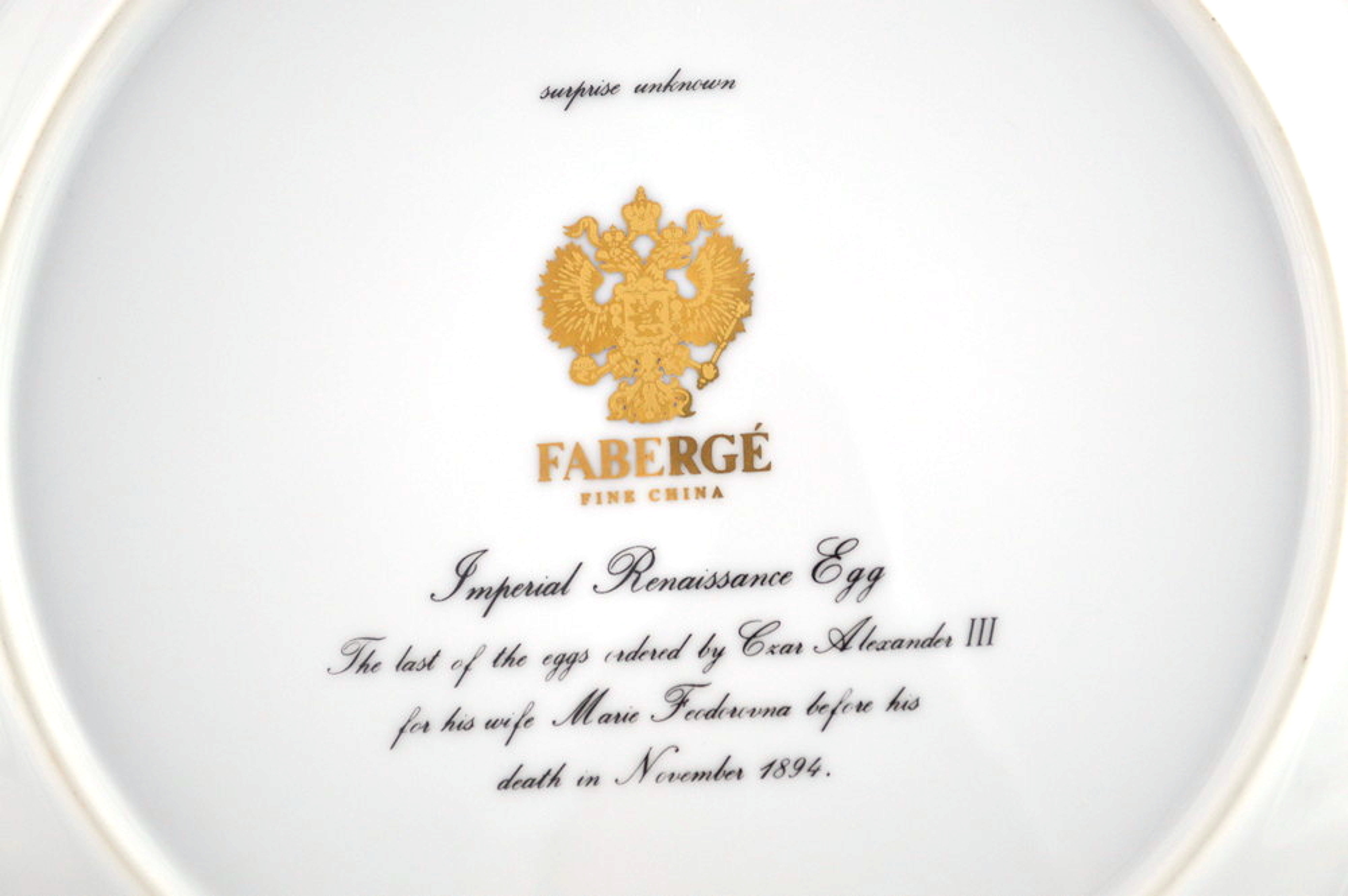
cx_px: 674
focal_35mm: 75
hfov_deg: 27.0
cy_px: 448
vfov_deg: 18.2
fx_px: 2806
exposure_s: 1/60
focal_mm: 50
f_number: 6.3
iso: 400
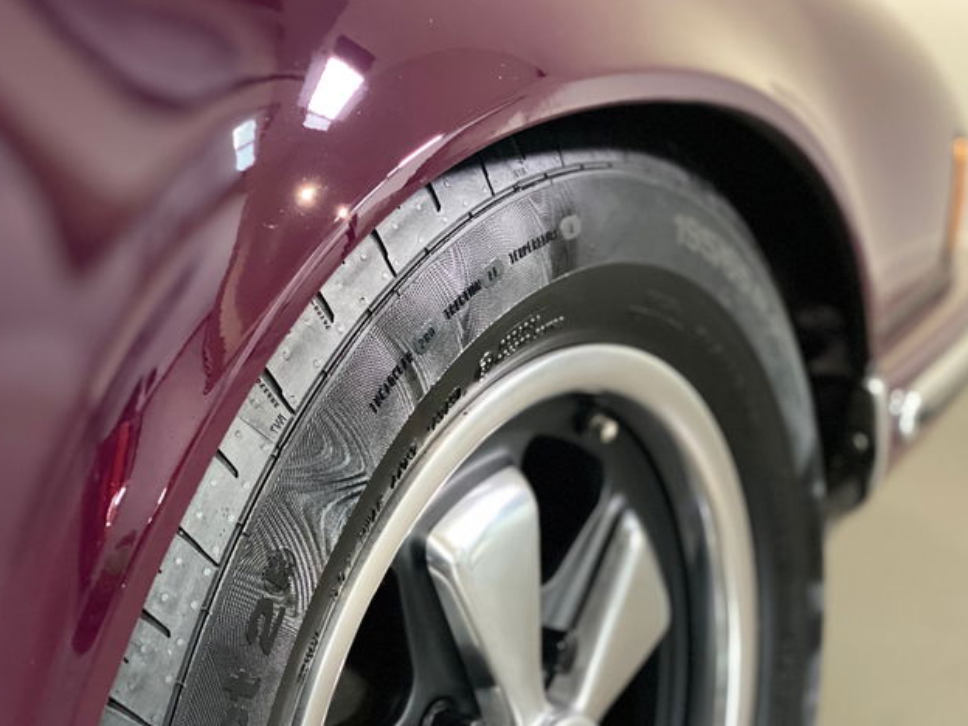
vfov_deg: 22.9
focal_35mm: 64
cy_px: 428
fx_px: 1790
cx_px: 451
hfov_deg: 30.3
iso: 500
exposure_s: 1/23
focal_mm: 6
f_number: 2
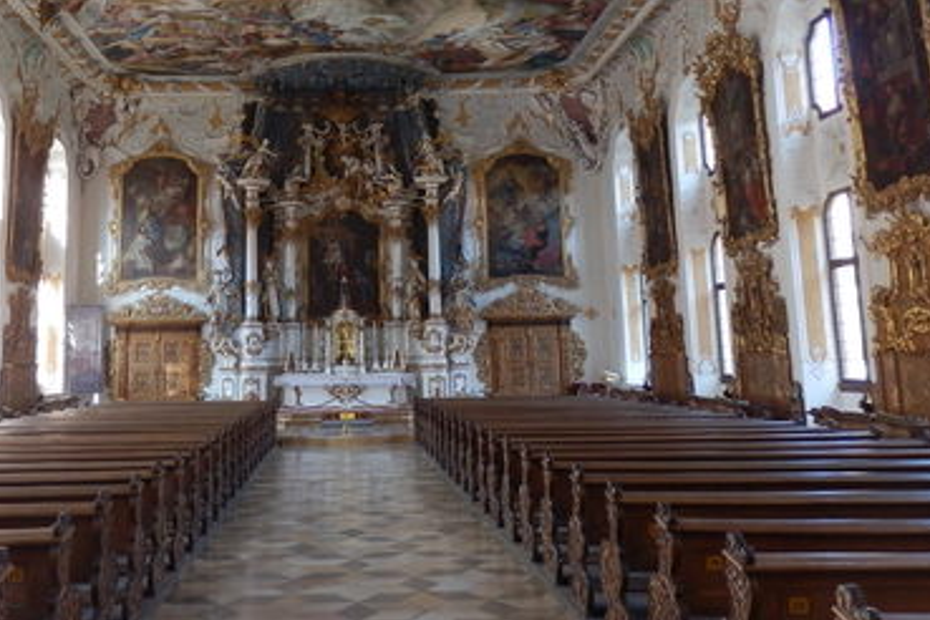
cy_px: 185
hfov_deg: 50.1
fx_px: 982
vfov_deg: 34.6
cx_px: 338
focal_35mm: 38
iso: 200
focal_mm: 4.5
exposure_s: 1/30
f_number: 3
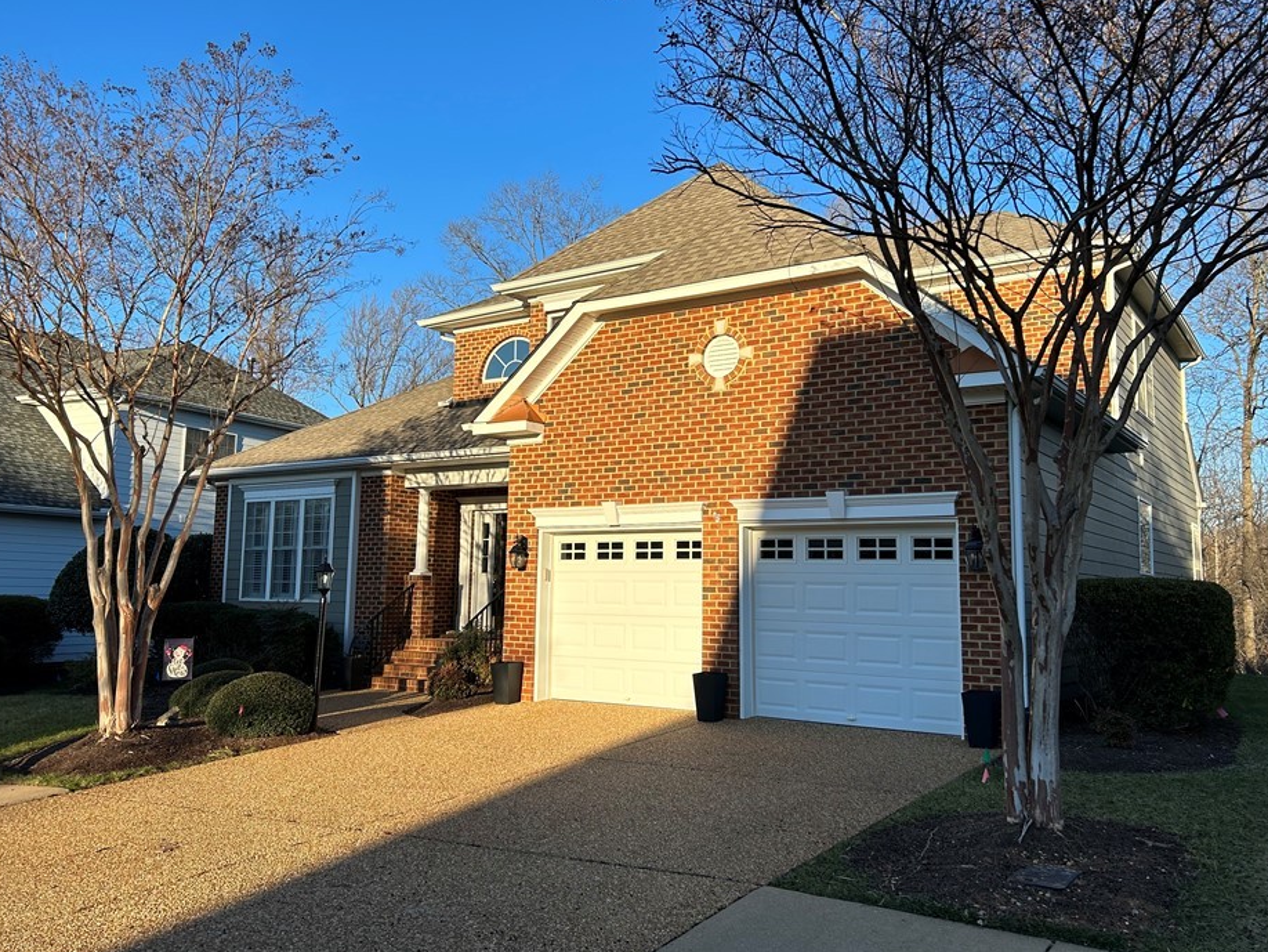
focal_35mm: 29
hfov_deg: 61.6
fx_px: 1063
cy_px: 457
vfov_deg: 48.2
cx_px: 648
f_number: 1.5
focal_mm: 5.7
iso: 50
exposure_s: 1/2008
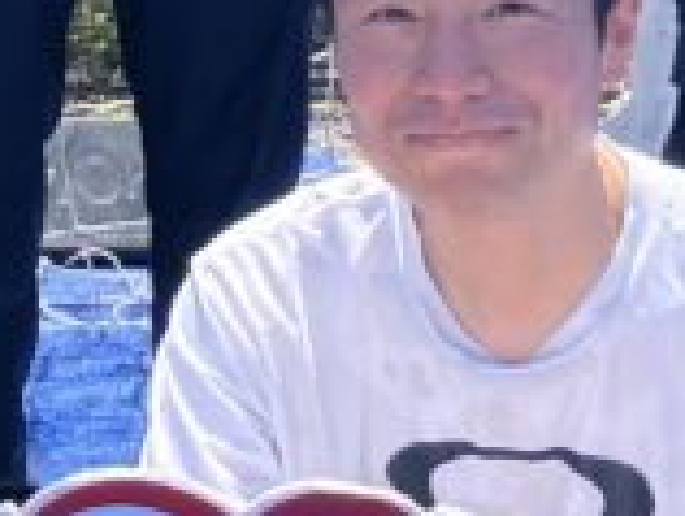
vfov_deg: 8.1
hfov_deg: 10.5
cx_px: -373
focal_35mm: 181
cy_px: -247
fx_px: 3587
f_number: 1.8
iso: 32
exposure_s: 1/972
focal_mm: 3.99
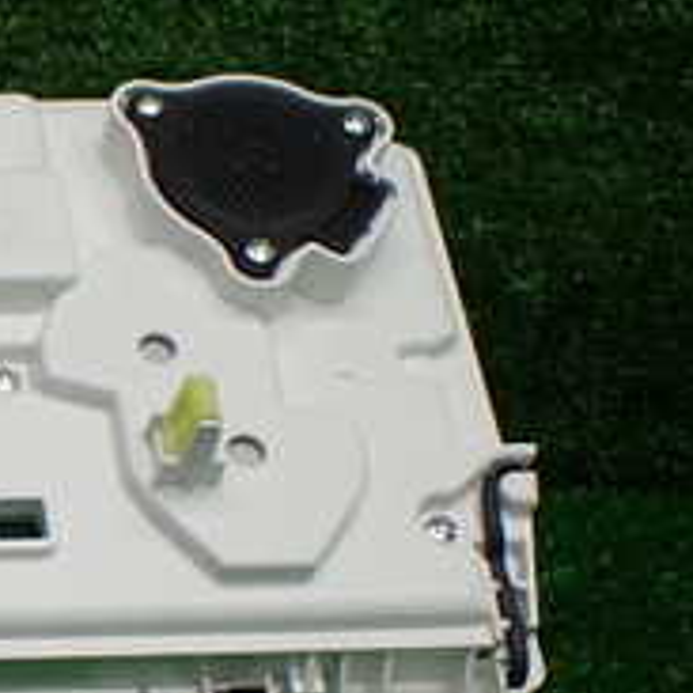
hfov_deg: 17.9
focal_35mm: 87
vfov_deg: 19.8
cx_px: -337
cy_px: 545
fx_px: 1971
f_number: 2.3
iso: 160
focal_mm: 5.4
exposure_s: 1/125
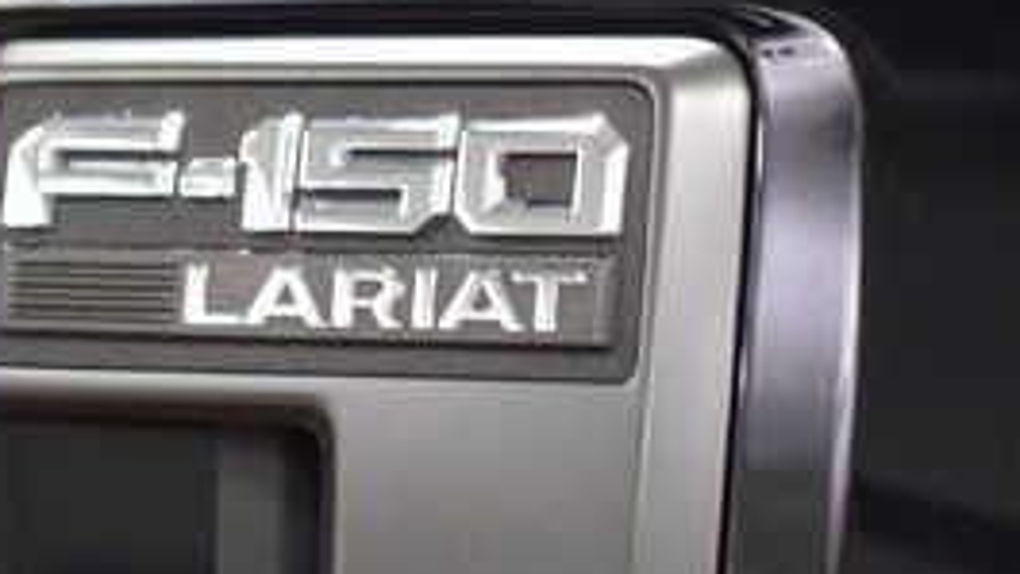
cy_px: 306
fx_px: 7194
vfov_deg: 4.6
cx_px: 316
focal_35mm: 266
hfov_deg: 8.1
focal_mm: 70
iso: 1600
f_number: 2.8
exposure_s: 1/80
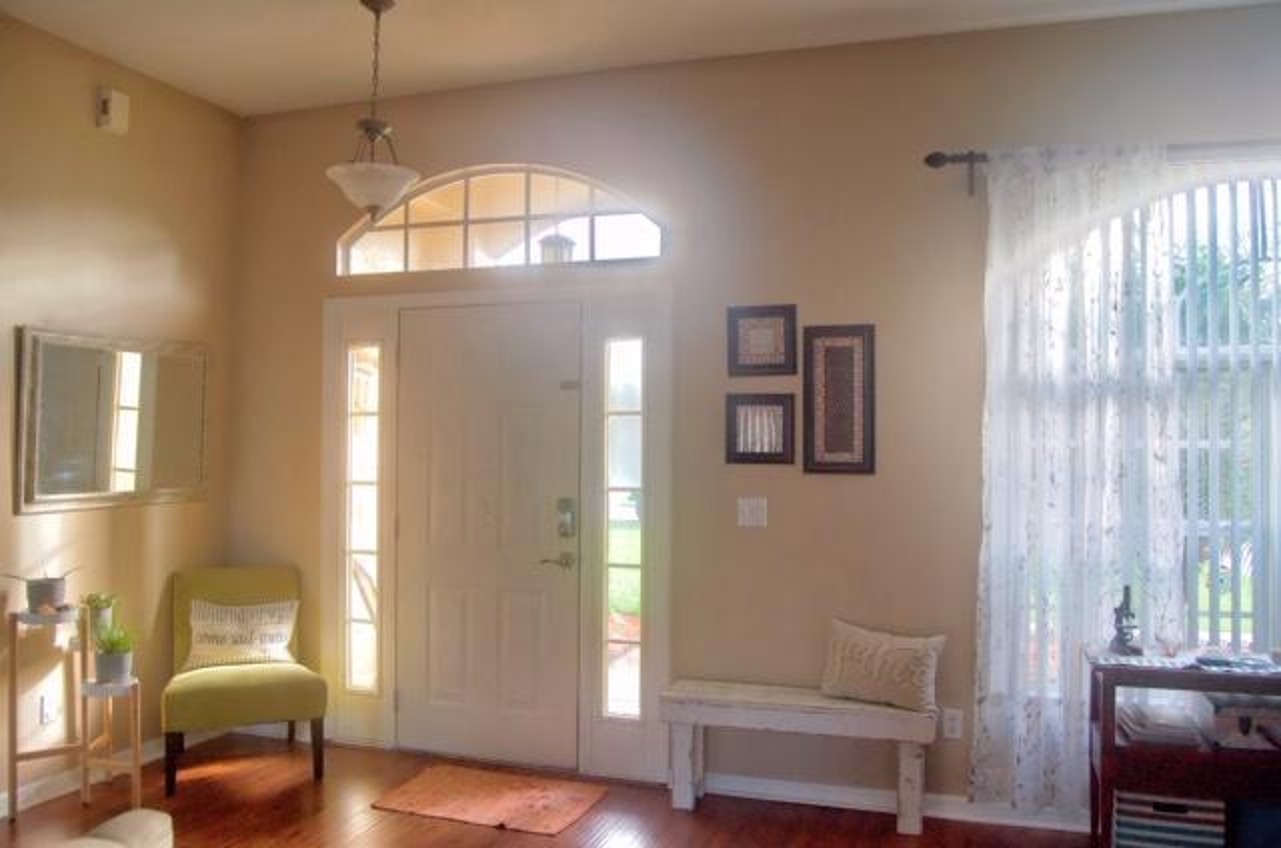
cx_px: 640
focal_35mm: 27
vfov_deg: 47.7
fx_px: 959
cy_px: 424
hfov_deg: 67.5
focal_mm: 18
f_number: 5.6
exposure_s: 1/125
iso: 400
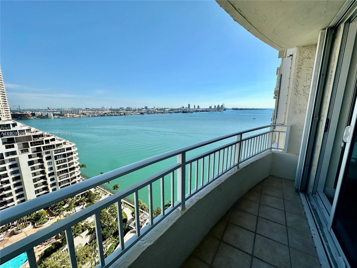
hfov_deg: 102.1
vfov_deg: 85.7
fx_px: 144
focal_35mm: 14
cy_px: 134
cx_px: 178
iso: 50
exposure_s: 1/2681
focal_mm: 2.22
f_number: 2.2
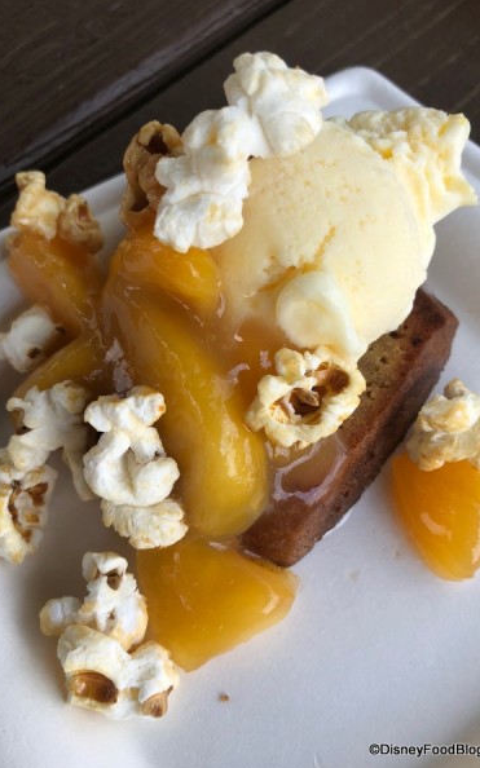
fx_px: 628
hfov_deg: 41.8
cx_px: 243
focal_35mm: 30
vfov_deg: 62.9
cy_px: 385
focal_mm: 3.99
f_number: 1.8
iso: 20
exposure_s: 1/585
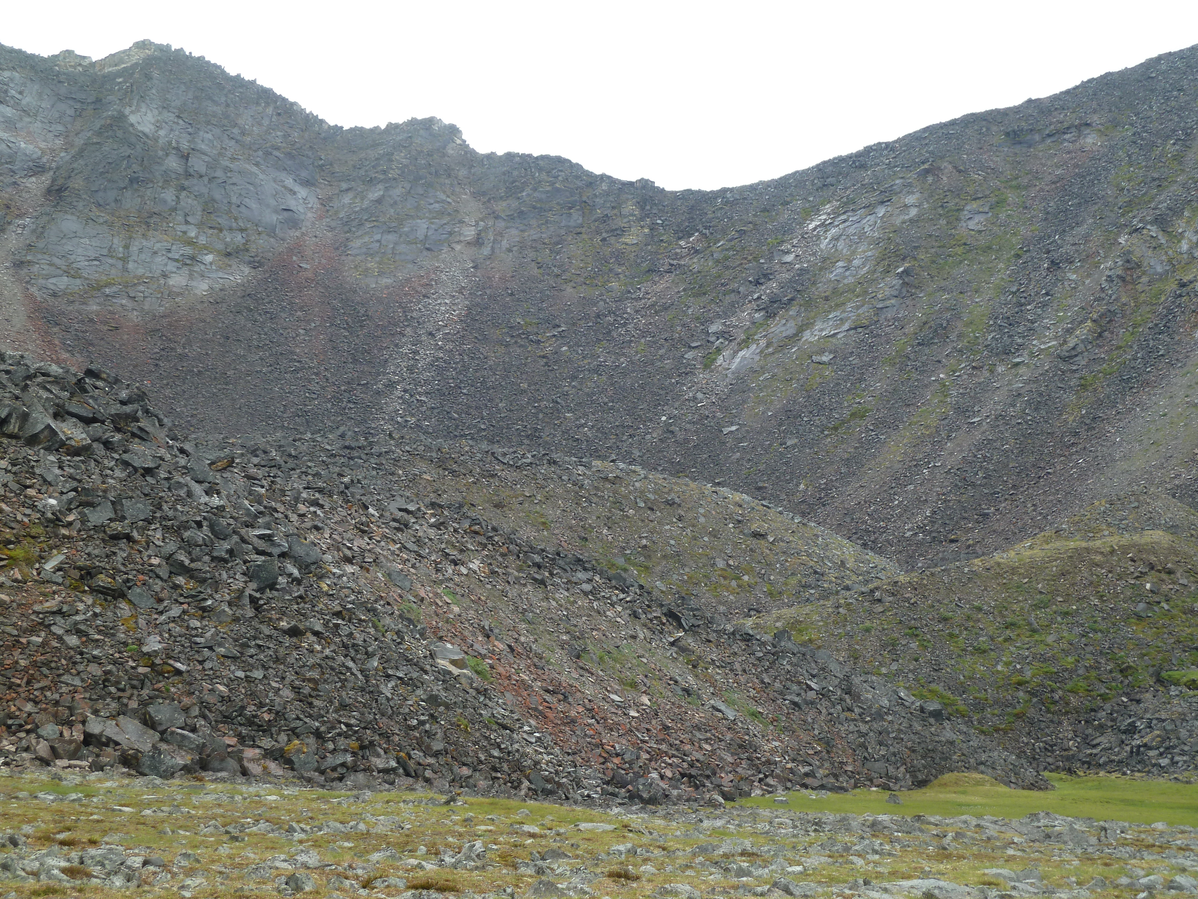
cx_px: 599
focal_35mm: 63
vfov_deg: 23.3
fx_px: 2180
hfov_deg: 30.7
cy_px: 450
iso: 80
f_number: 4
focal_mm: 10.3
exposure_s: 1/80
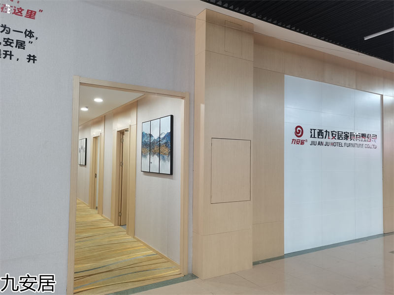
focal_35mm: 26
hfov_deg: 67.3
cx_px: 197
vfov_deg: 53.1
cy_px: 148
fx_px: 296
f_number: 1.8
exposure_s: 1/50
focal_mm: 5.58
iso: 250
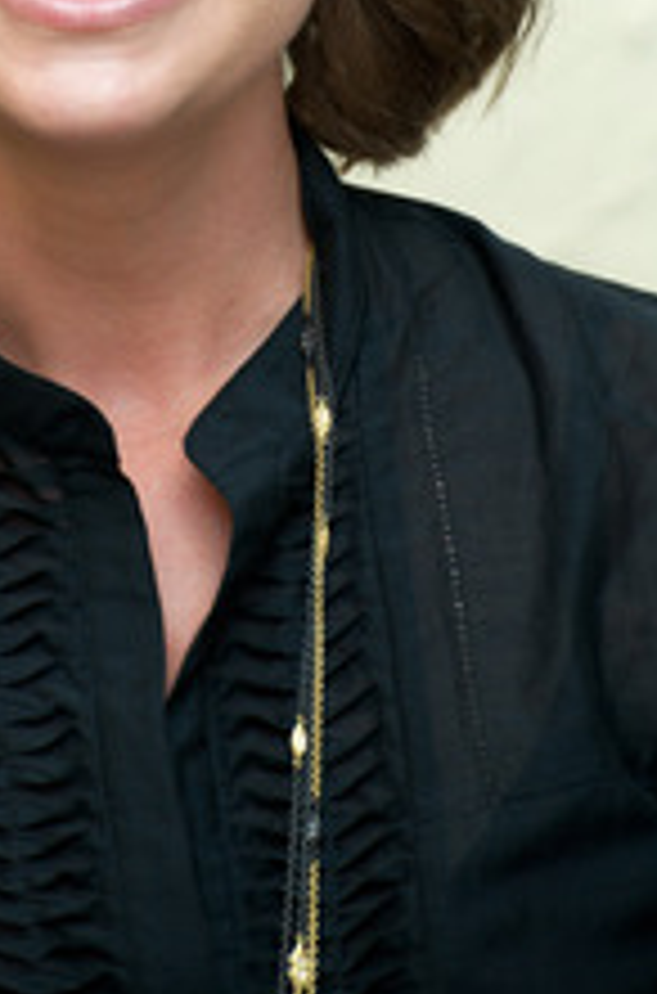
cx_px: 110
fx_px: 7740
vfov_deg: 7.3
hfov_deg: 4.9
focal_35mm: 281
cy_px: 103
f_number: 6.3
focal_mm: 155
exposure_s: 1/60
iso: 640
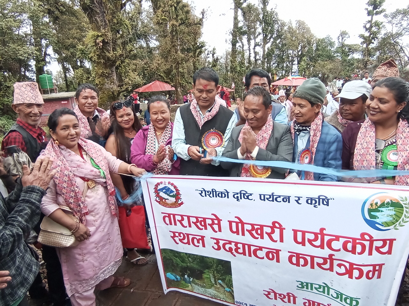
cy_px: 153
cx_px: 204
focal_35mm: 16
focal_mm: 1.65
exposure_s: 1/332
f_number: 2.2
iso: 52
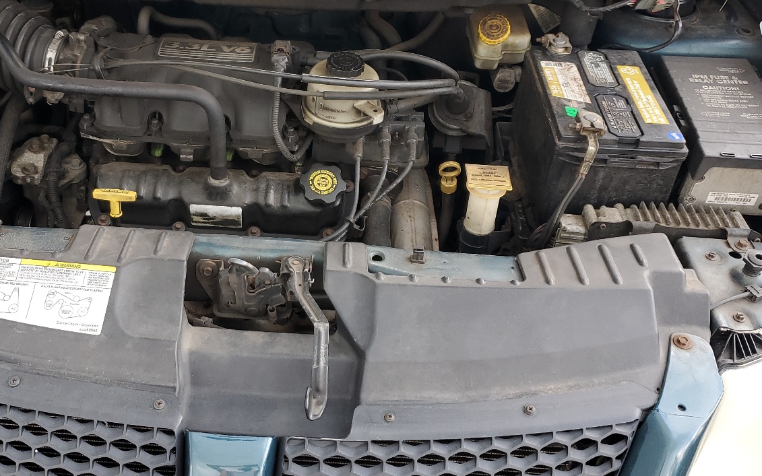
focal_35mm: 39
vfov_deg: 32.6
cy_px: 181
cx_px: 300
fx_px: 810
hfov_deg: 50.0
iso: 50
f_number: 1.5
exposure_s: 1/141
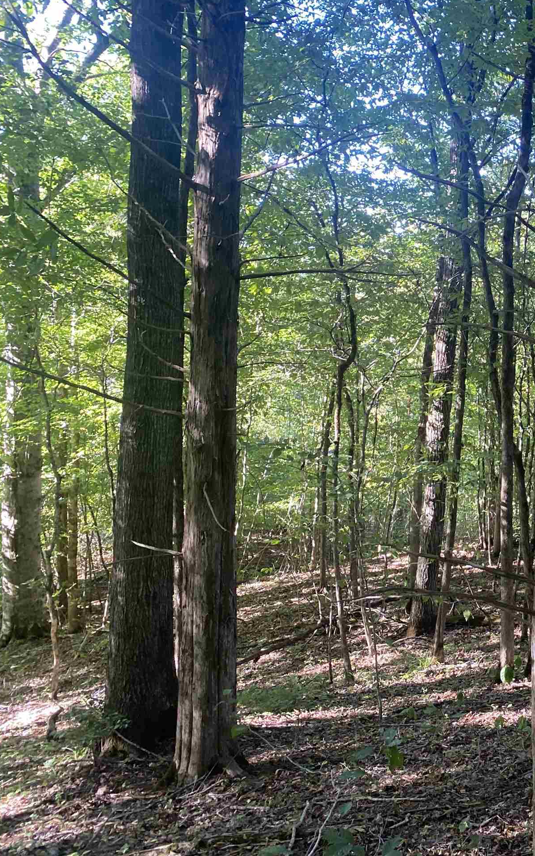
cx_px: 671
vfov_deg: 45.1
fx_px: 1026
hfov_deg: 25.6
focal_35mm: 44
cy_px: 351
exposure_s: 1/101
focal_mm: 4.25
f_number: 1.8
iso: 125
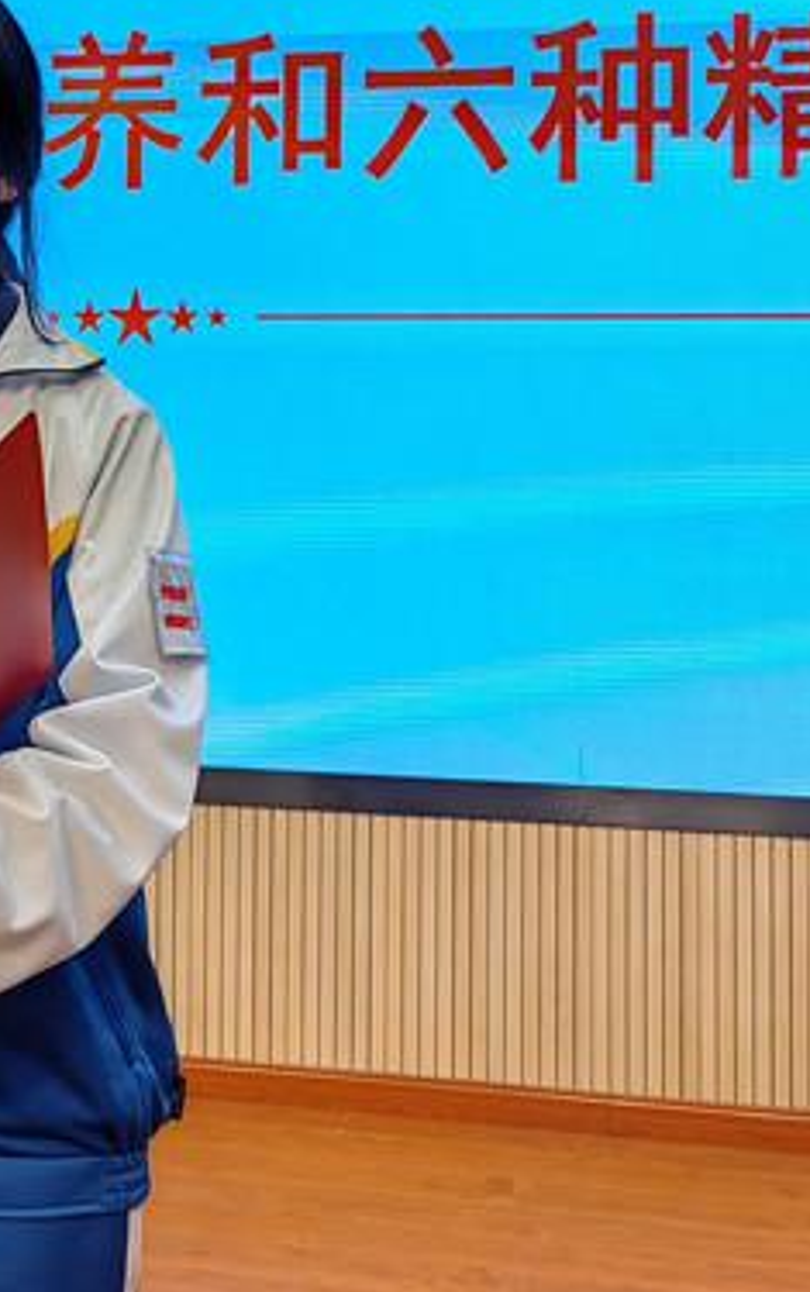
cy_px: 376
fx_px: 2150
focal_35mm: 61
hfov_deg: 20.6
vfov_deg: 33.0
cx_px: -10
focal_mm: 5.52
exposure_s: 1/846
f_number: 1.9
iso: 250
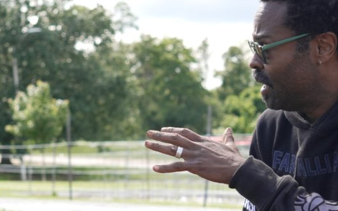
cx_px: 158
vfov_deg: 12.8
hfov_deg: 20.6
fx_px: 929
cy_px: 210
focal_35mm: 101
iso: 320
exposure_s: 1/1600
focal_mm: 28.9
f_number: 2.8
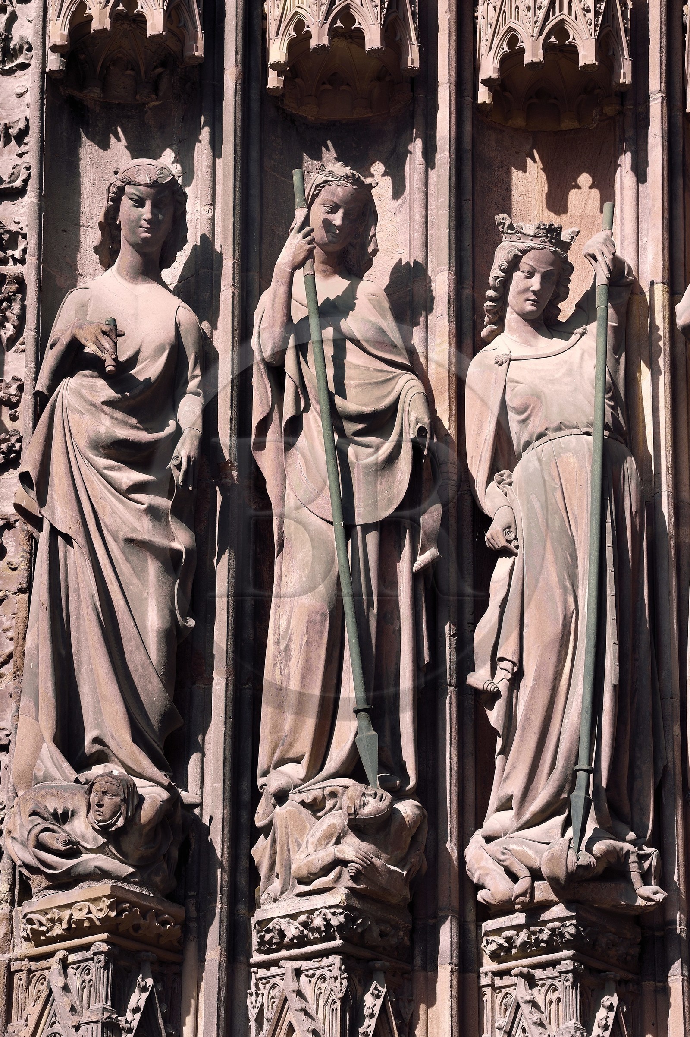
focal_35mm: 135
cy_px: 518
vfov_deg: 15.2
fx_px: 3884
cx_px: 345
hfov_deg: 10.2
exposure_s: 1/250
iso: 200
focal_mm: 135
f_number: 9
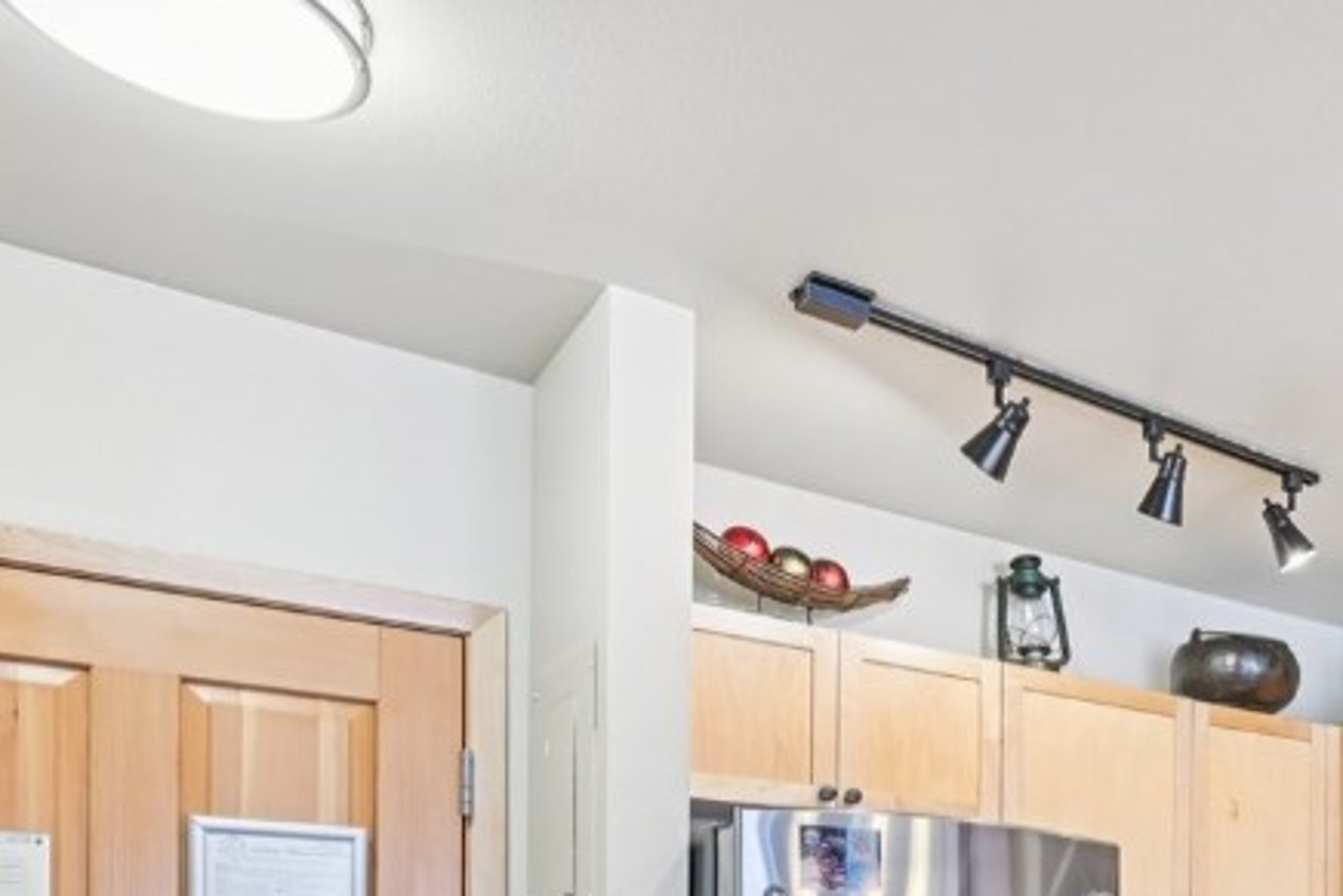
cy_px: 985
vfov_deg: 31.8
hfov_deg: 44.4
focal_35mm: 37
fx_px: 1381
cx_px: 1334
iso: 400
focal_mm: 14
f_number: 8
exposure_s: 1/8
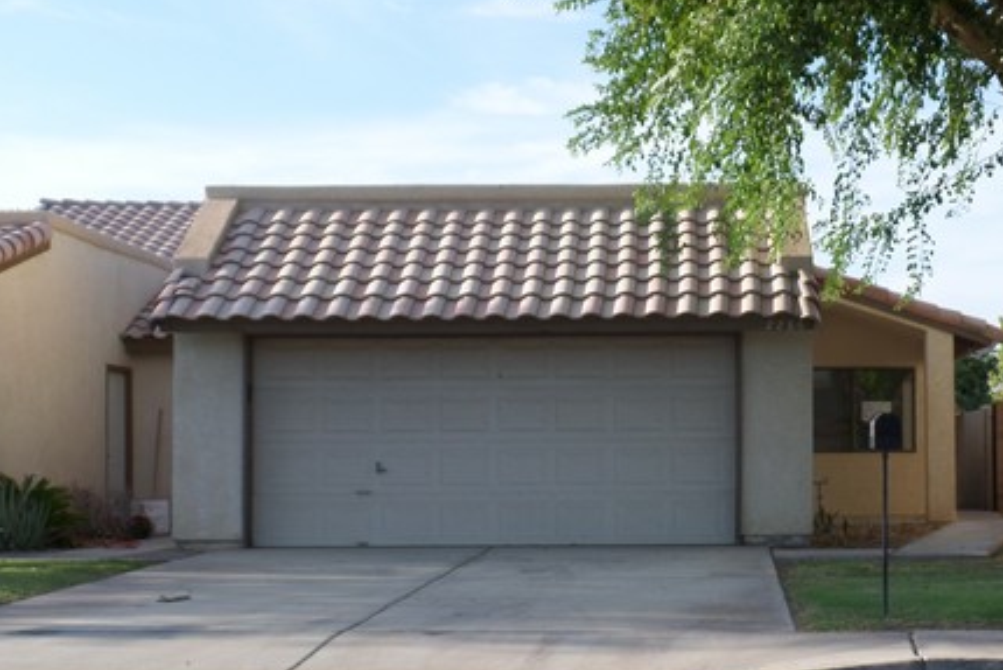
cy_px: 434
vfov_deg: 20.9
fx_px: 1811
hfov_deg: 30.7
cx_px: 686
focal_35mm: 65
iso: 100
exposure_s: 1/500
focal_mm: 7.5
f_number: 3.2
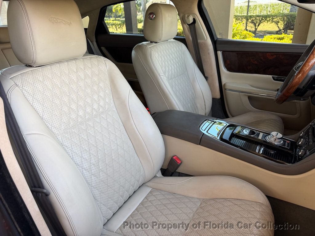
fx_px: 218
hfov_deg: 71.6
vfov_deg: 56.8
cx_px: 158
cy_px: 118
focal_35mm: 24
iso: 50
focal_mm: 6.76
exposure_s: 1/121
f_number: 1.78
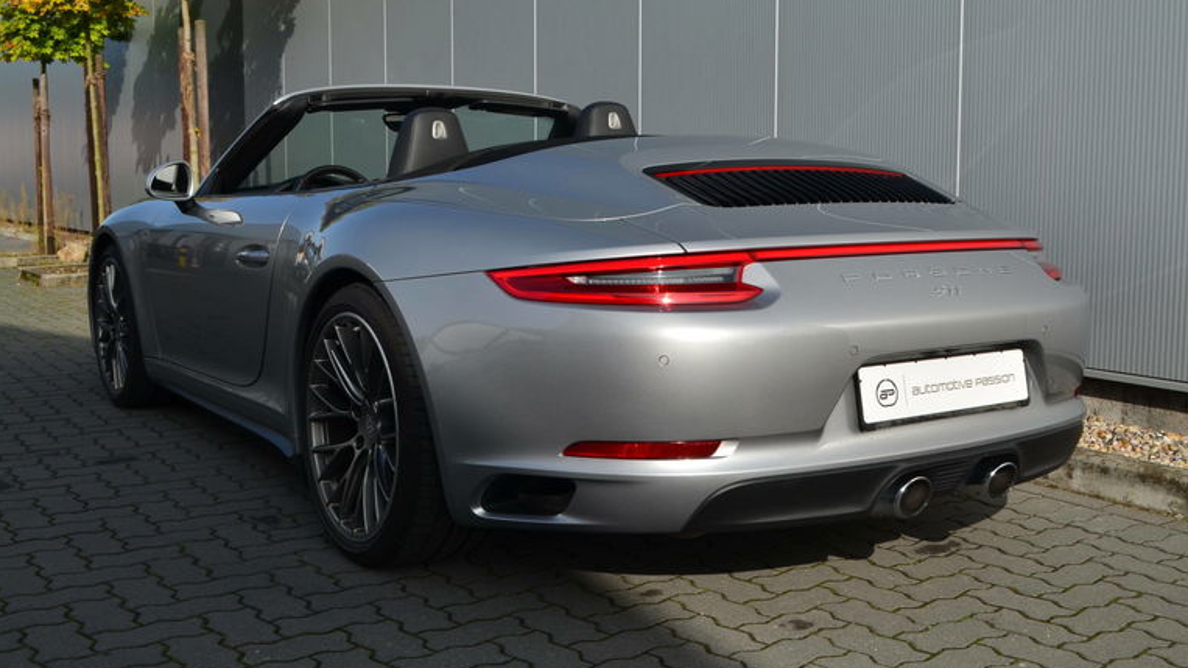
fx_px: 1291
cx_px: 593
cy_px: 299
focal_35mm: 41
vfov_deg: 29.0
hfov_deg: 49.4
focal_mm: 26
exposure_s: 1/125
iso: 160
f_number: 11
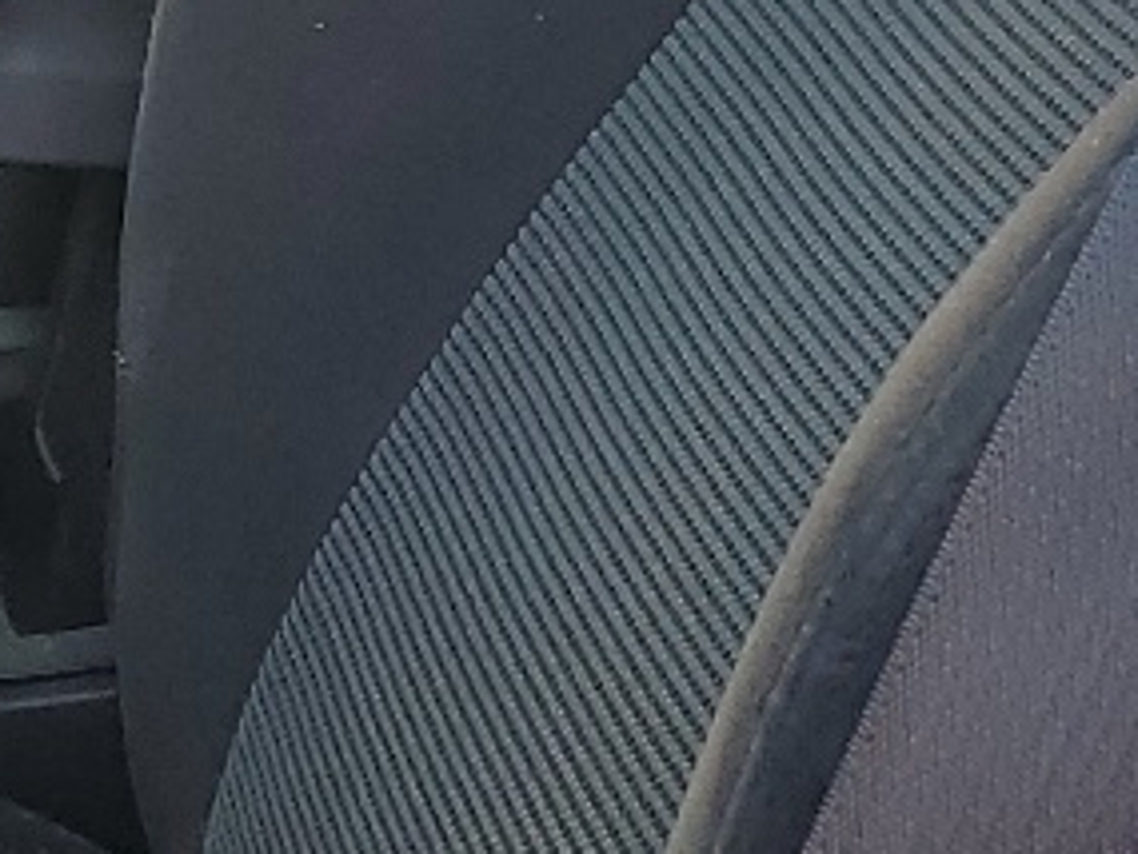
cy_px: -84
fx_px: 4802
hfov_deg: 11.6
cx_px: -1386
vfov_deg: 10.1
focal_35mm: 146
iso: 50
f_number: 1.5
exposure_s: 1/263
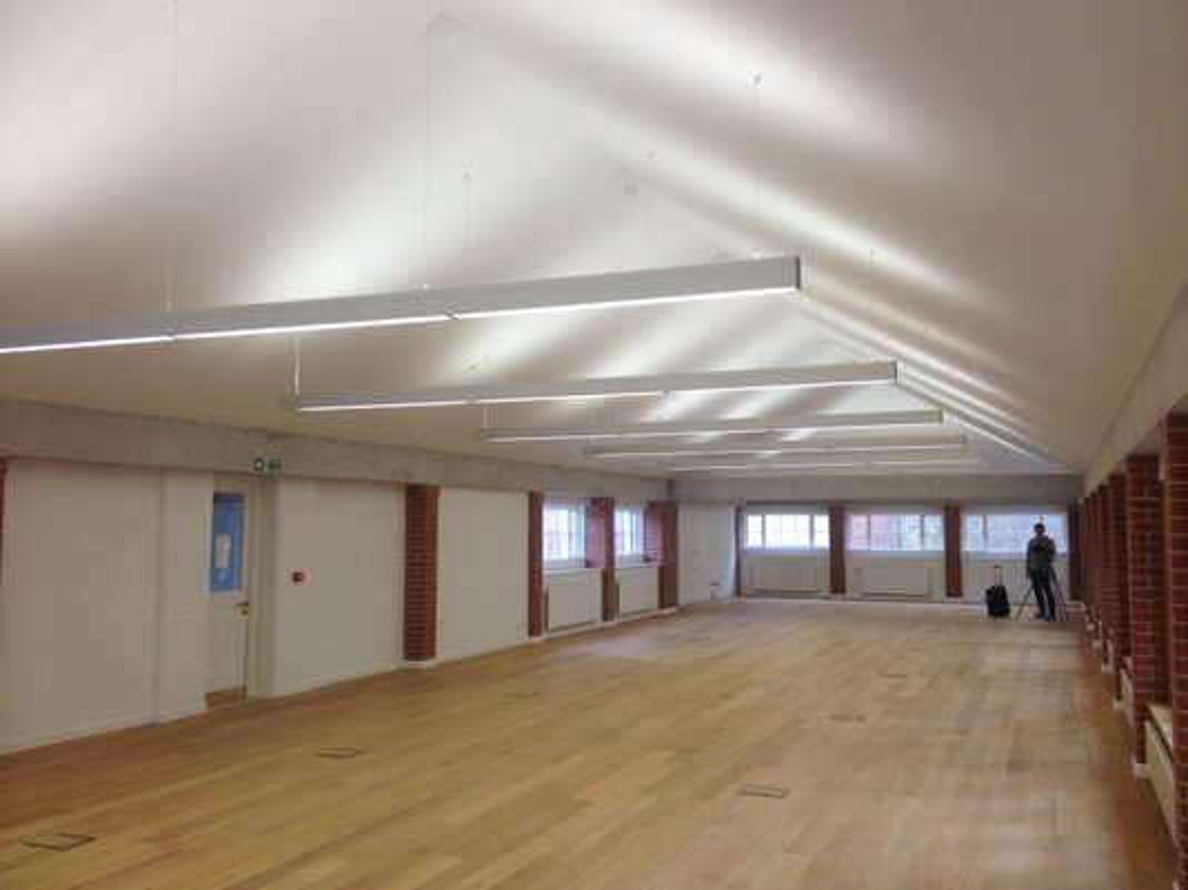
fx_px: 1201
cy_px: 445
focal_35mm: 35
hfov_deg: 52.6
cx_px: 594
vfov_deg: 40.7
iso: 64
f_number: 2.4
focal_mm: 4.28
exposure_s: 1/120
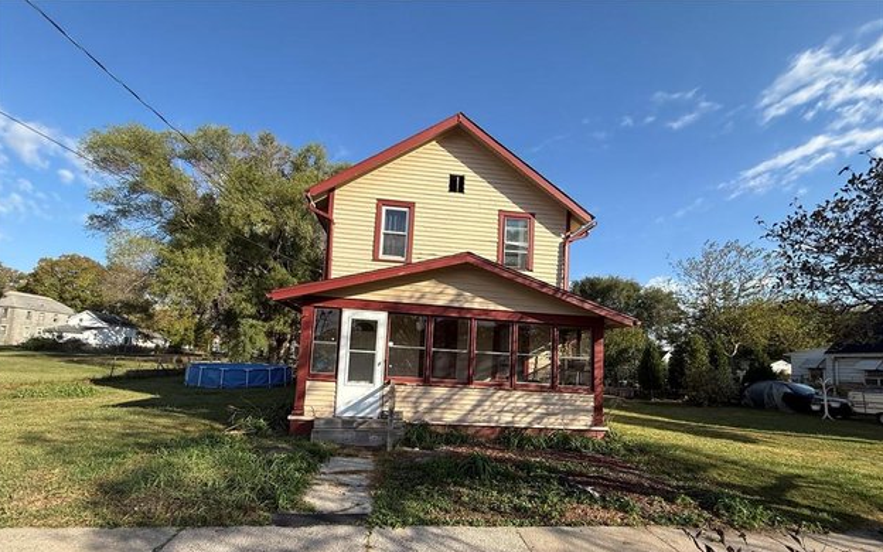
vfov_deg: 73.9
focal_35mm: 15
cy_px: 333
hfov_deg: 101.5
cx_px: 439
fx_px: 361
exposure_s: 1/1017
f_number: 2.2
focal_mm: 2.22
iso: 50
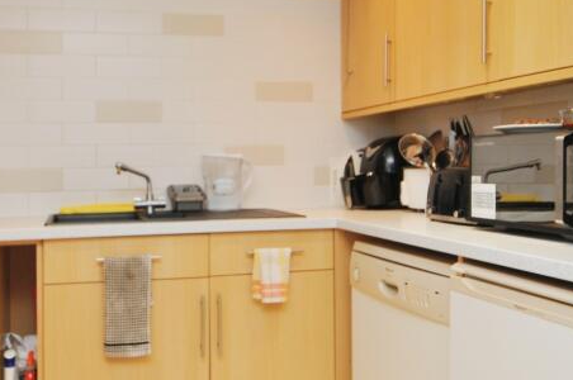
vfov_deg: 38.7
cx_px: 243
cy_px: 173
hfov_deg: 55.6
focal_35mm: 34
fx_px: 540
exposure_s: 1/30
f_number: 5.6
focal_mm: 10
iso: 320
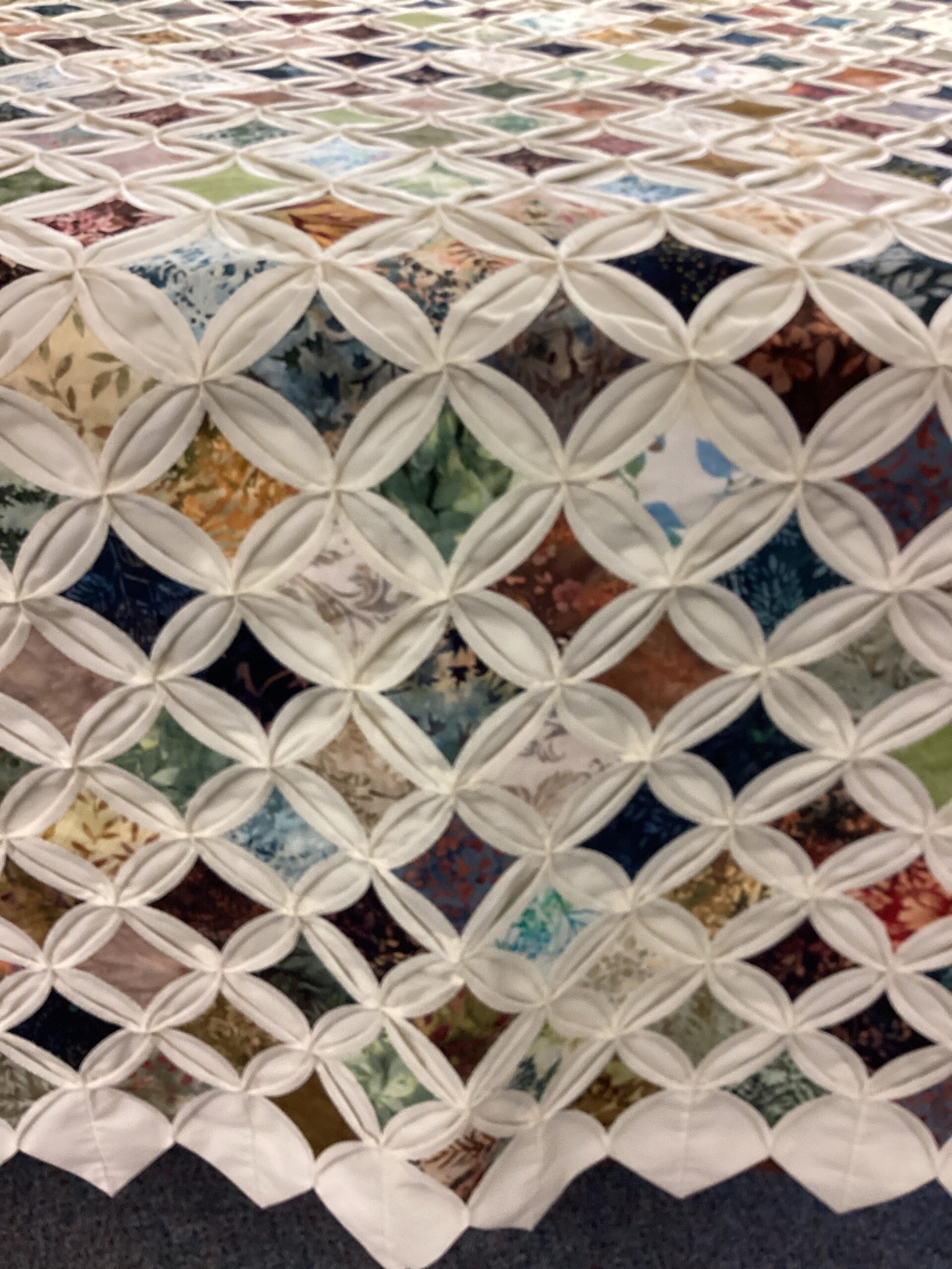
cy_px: 634
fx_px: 1137
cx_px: 476
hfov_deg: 45.4
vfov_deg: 58.4
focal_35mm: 31
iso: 160
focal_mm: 3.3
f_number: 2.4
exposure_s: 1/60
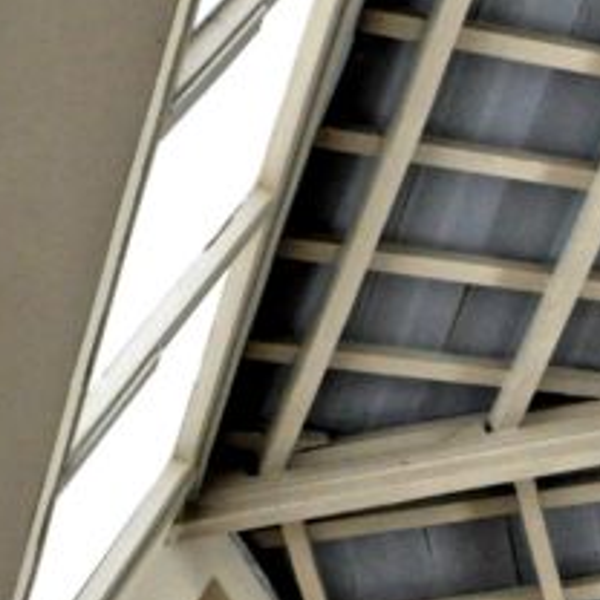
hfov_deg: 12.2
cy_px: 724
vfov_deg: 14.9
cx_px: 1448
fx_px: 2216
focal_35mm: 113
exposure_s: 1/200
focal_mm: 18
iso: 1000
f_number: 8
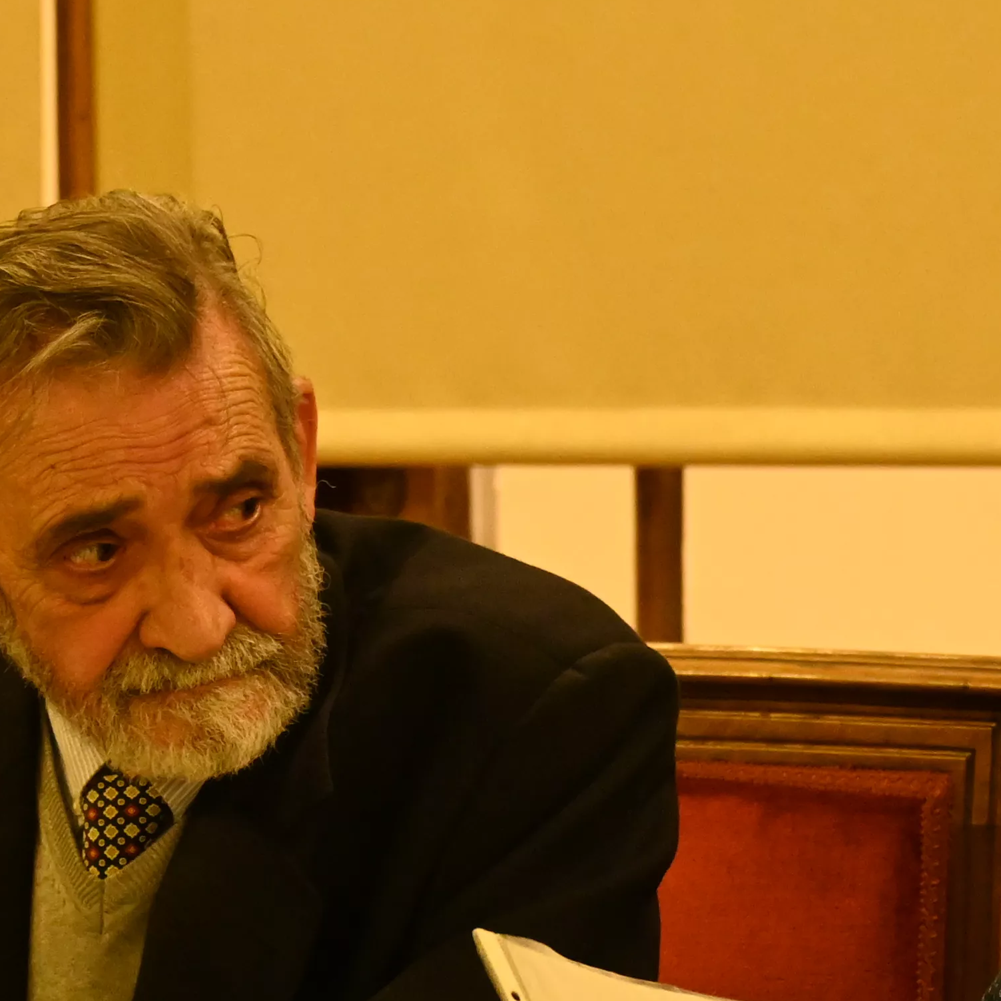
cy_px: 598
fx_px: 11745
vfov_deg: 4.9
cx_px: 1265
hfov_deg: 4.9
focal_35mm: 359
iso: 3200
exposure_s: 1/30
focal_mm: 76
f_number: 4.8
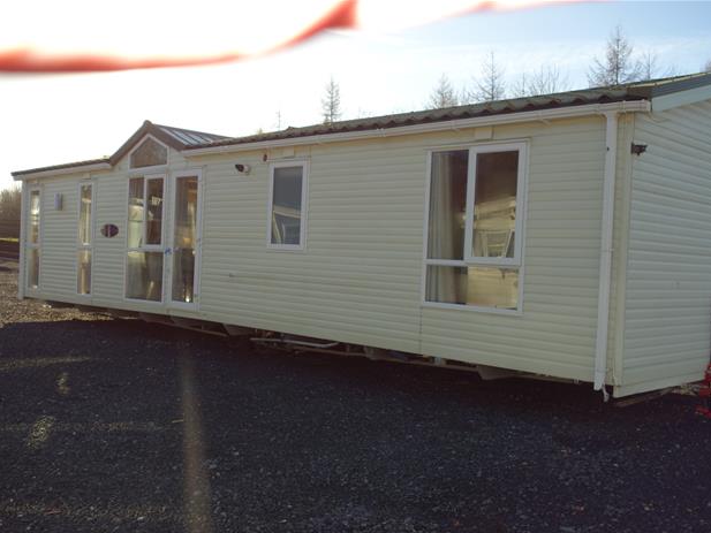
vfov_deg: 39.7
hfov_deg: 51.3
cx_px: 384
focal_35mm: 36
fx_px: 740
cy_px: 267
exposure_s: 1/500
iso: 125
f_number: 4
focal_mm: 12.18
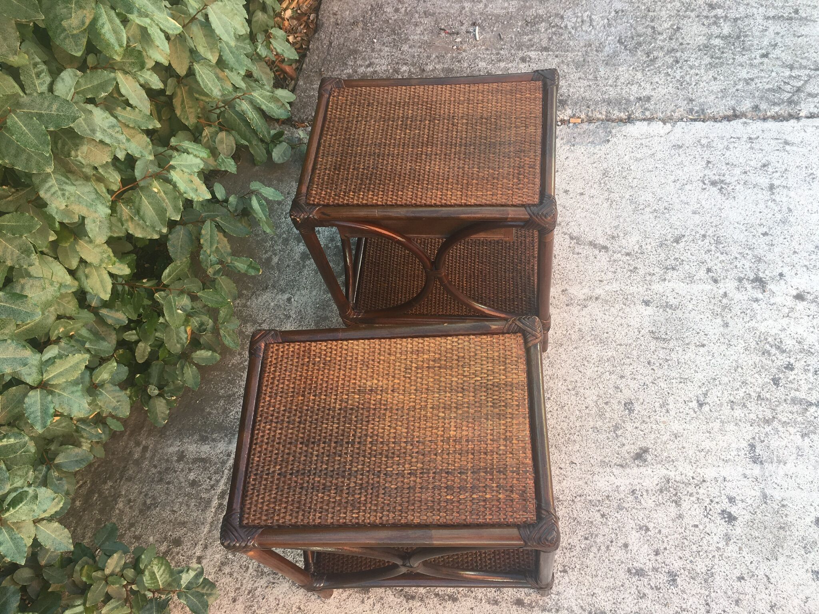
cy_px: 307
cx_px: 410
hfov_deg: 61.7
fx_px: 686
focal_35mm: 29
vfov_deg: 48.2
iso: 25
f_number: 2.2
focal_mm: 4.15
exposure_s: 1/127
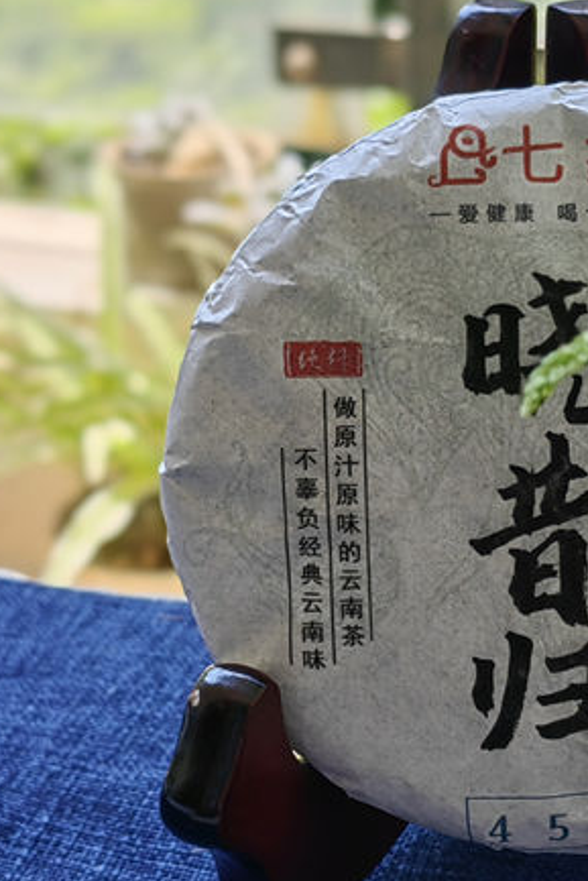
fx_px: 2032
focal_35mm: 83
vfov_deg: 24.5
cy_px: 462
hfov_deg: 16.3
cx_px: 509
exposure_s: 1/498
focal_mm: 5.54
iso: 50
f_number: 4
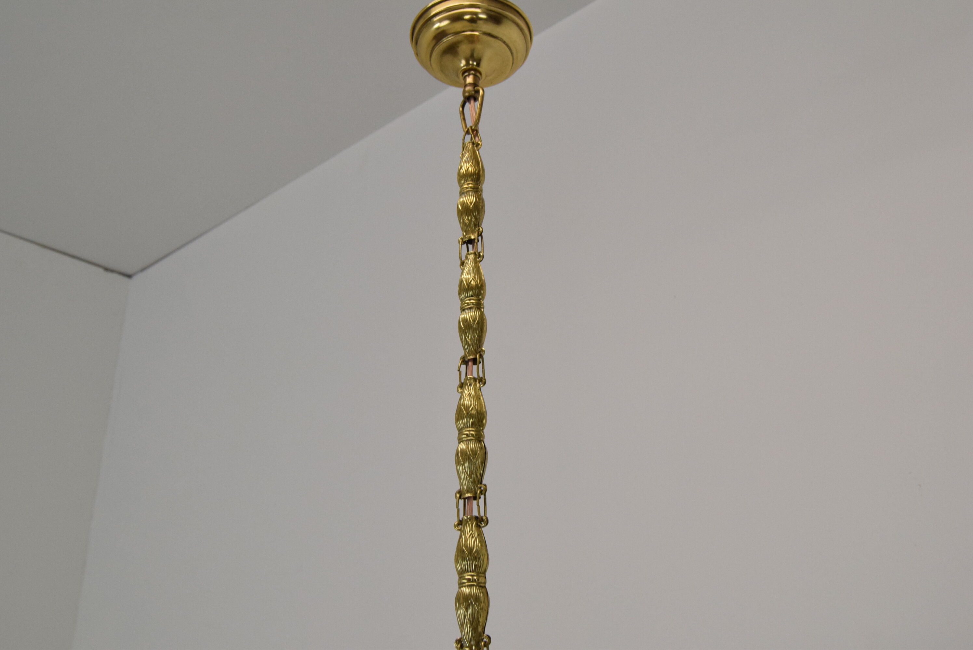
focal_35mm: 39
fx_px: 1055
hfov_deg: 49.5
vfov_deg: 34.3
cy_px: 325
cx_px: 486
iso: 1600
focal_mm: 26
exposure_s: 1/320
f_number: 9
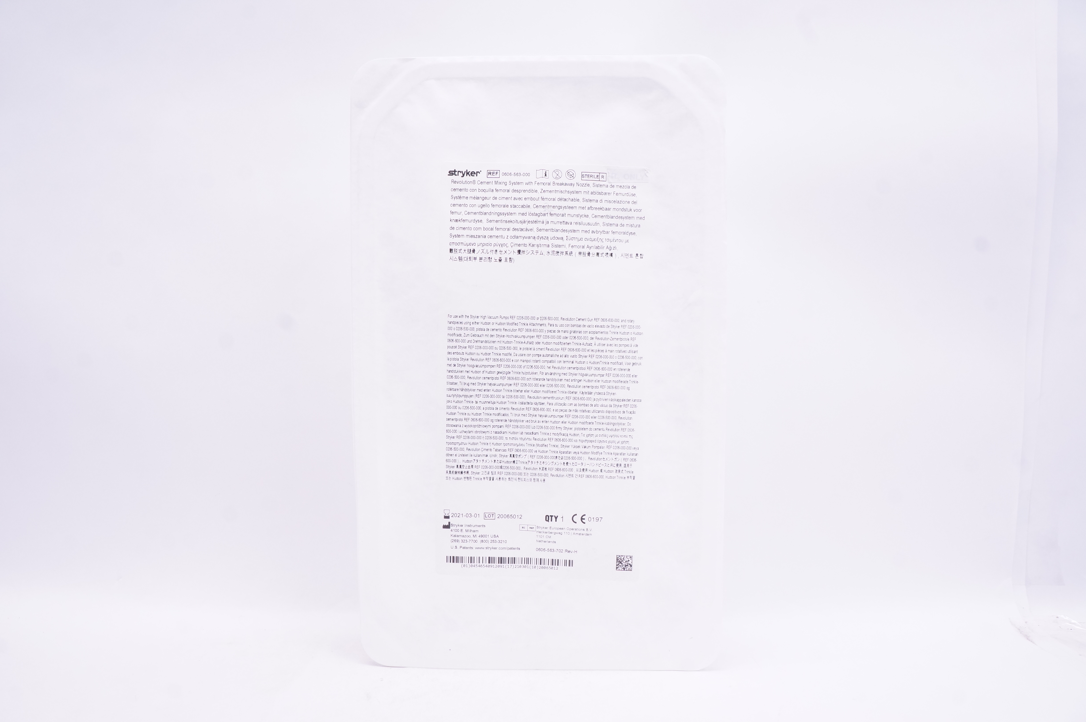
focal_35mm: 27
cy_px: 361
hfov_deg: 67.4
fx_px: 814
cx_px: 543
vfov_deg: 47.8
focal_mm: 18
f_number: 11
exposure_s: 1/30
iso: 800
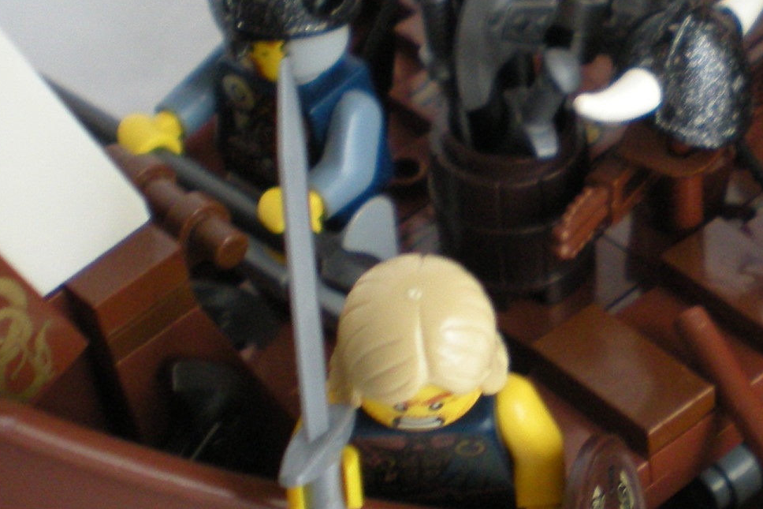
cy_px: 198
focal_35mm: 100
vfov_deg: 13.7
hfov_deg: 19.8
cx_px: 776
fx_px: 2119
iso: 200
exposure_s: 1/21.3
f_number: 3.1
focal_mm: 6.3
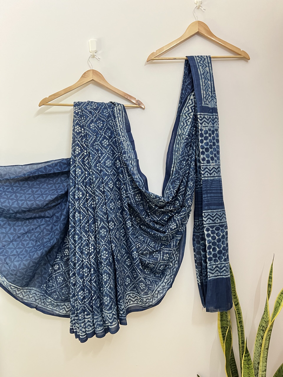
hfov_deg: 53.1
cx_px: 142
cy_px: 188
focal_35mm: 26
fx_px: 283
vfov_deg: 67.3
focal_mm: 5.7
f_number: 1.5
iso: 500
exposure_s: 1/33
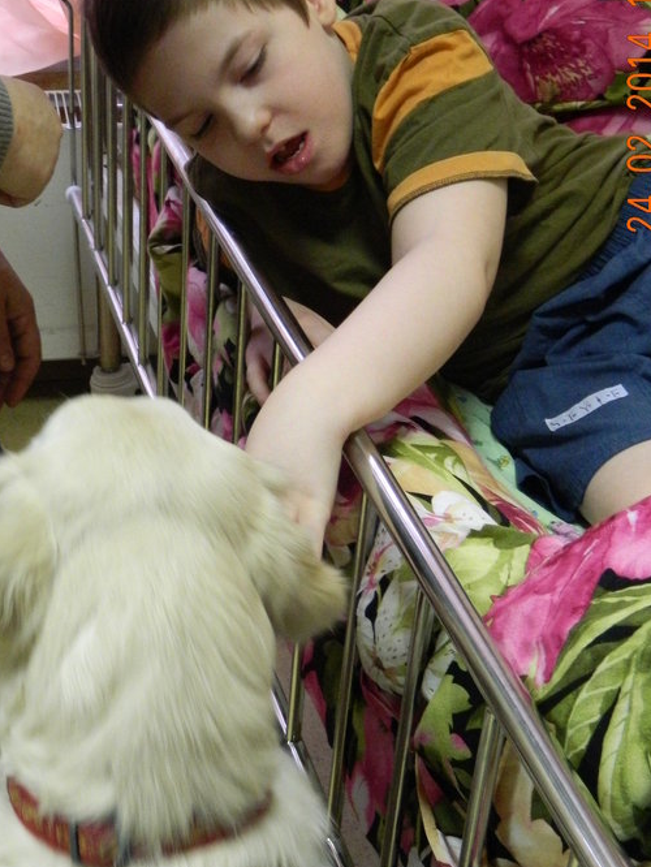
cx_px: 247
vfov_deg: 30.7
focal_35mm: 63
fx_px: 1579
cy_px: 491
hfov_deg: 23.2
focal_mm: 7.3
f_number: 3.5
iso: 400
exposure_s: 1/25
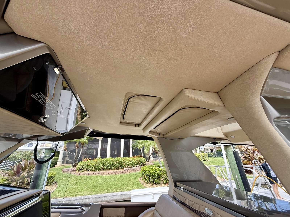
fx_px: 117
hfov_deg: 102.1
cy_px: 108
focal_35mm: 14
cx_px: 145
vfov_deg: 85.7
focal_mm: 2.22
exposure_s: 1/342
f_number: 2.2
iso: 50
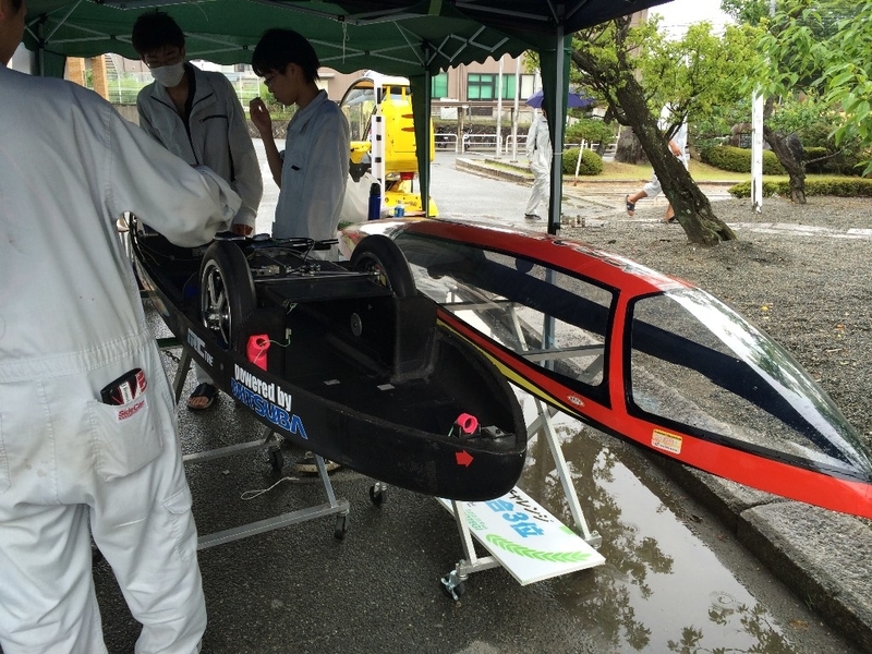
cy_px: 327
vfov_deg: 46.8
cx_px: 436
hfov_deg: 60.0
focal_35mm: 30
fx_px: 756
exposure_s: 1/160
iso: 32
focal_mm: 4.12
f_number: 2.2
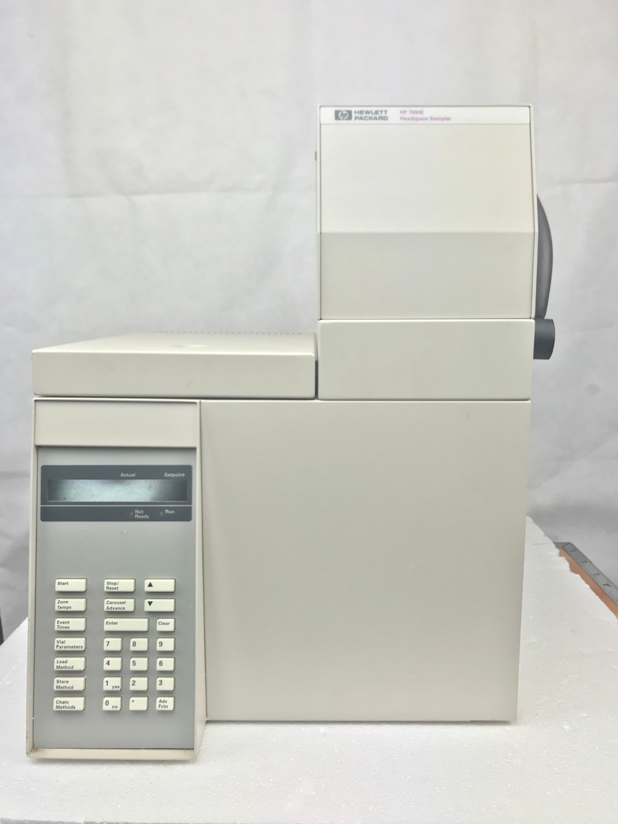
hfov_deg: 49.7
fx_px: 667
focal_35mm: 28
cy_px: 412
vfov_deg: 63.4
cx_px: 309
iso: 20
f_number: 1.8
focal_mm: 3.99
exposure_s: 1/114
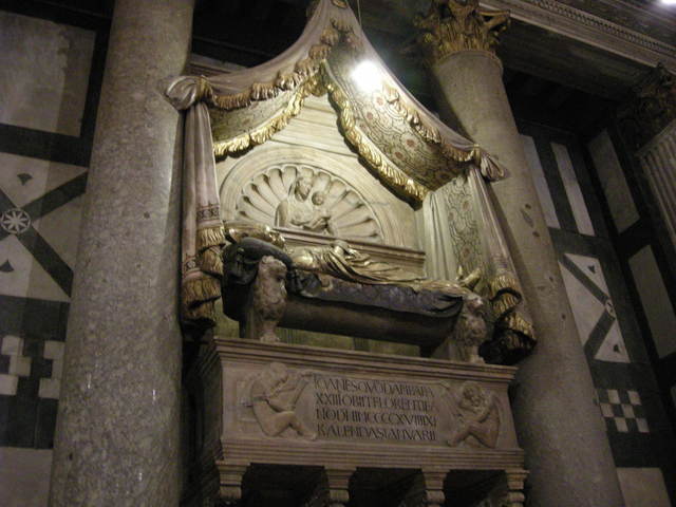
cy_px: 254
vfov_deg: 39.7
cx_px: 338
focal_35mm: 36
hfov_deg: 51.4
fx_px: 703
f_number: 2.7
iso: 773
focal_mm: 7.5
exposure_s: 1/8
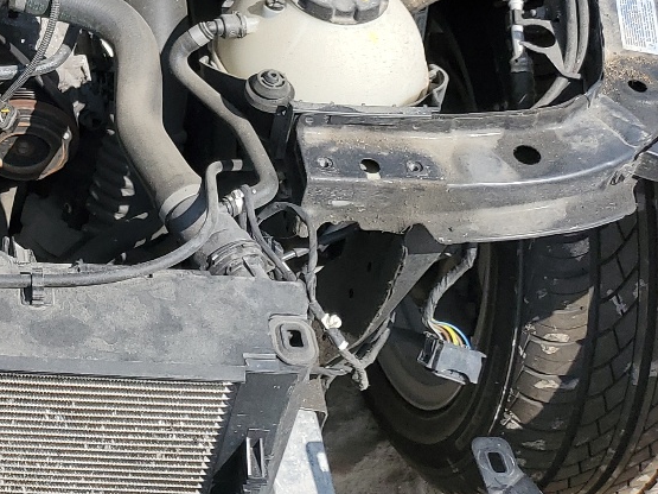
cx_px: -139
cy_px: -119
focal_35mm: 75
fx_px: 1425
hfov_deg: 23.6
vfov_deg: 18.5
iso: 50
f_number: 1.5
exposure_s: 1/2000
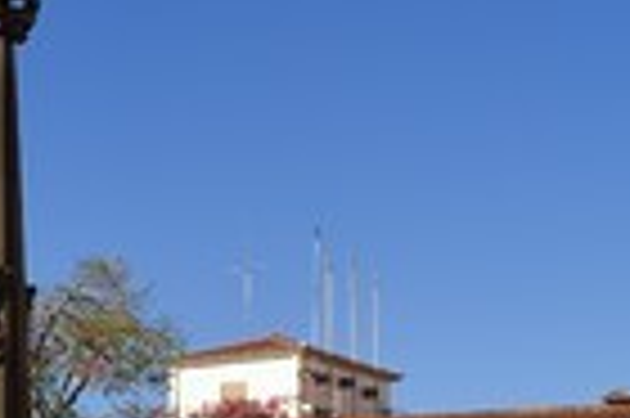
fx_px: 2412
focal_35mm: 138
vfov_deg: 9.8
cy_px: 512
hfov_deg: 14.9
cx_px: 207
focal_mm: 46
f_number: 10
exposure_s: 1/500
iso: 200
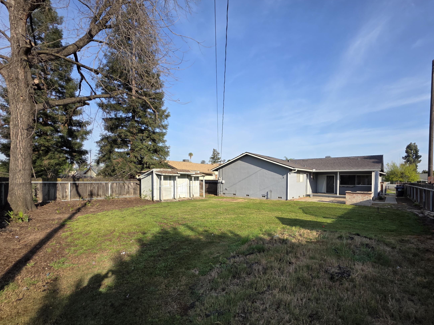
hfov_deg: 97.7
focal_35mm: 15
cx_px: 243
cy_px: 180
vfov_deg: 81.5
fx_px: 188
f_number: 1.9
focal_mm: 2.2
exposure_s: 1/1314
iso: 40
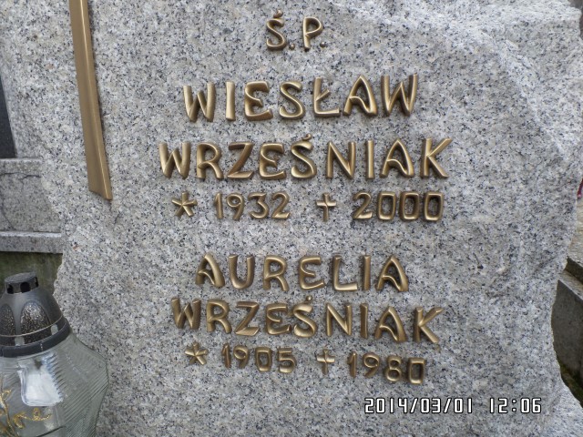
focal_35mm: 23
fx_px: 387
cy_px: 218
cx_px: 292
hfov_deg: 73.9
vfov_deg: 58.9
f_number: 3.5
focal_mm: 4.1
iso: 100
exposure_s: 1/125
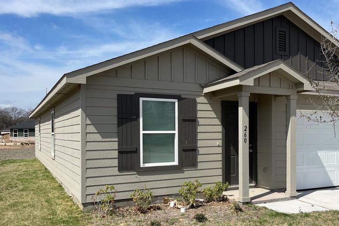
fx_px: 329
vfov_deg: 37.7
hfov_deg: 54.0
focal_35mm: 35
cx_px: 204
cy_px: 134
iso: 32
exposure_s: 1/5376
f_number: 1.6
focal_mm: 5.1
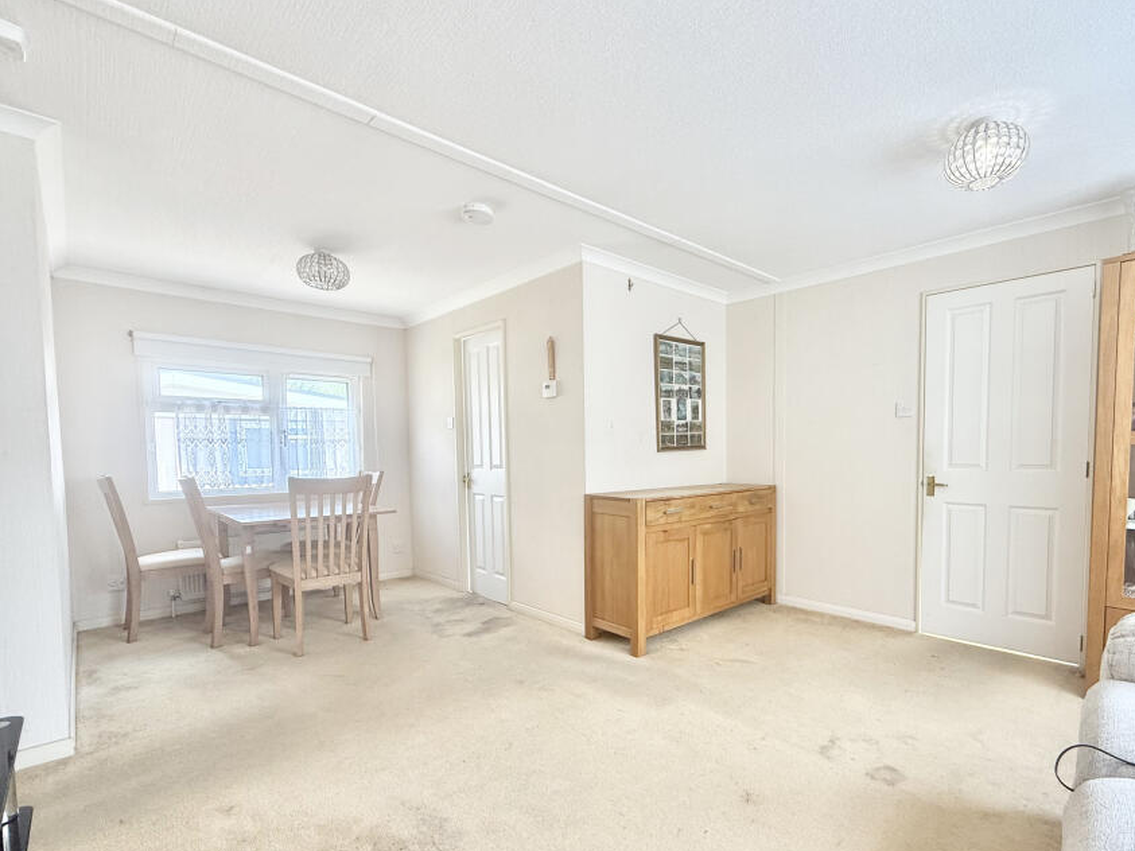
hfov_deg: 90.3
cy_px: 482
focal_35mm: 17
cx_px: 657
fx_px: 557
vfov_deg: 74.4
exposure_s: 1/99
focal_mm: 2.22
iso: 100
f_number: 2.2
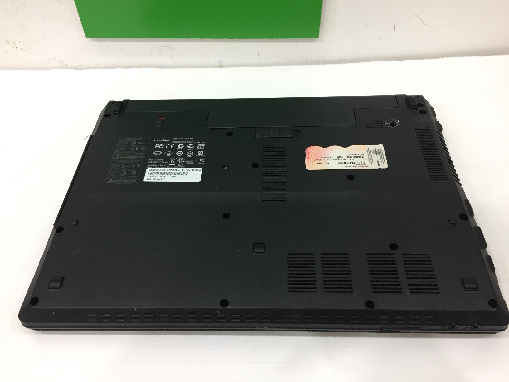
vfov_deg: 48.2
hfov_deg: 61.7
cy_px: 191
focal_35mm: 29
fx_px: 426
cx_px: 254
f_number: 2.2
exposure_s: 1/33
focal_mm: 4.15
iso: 125
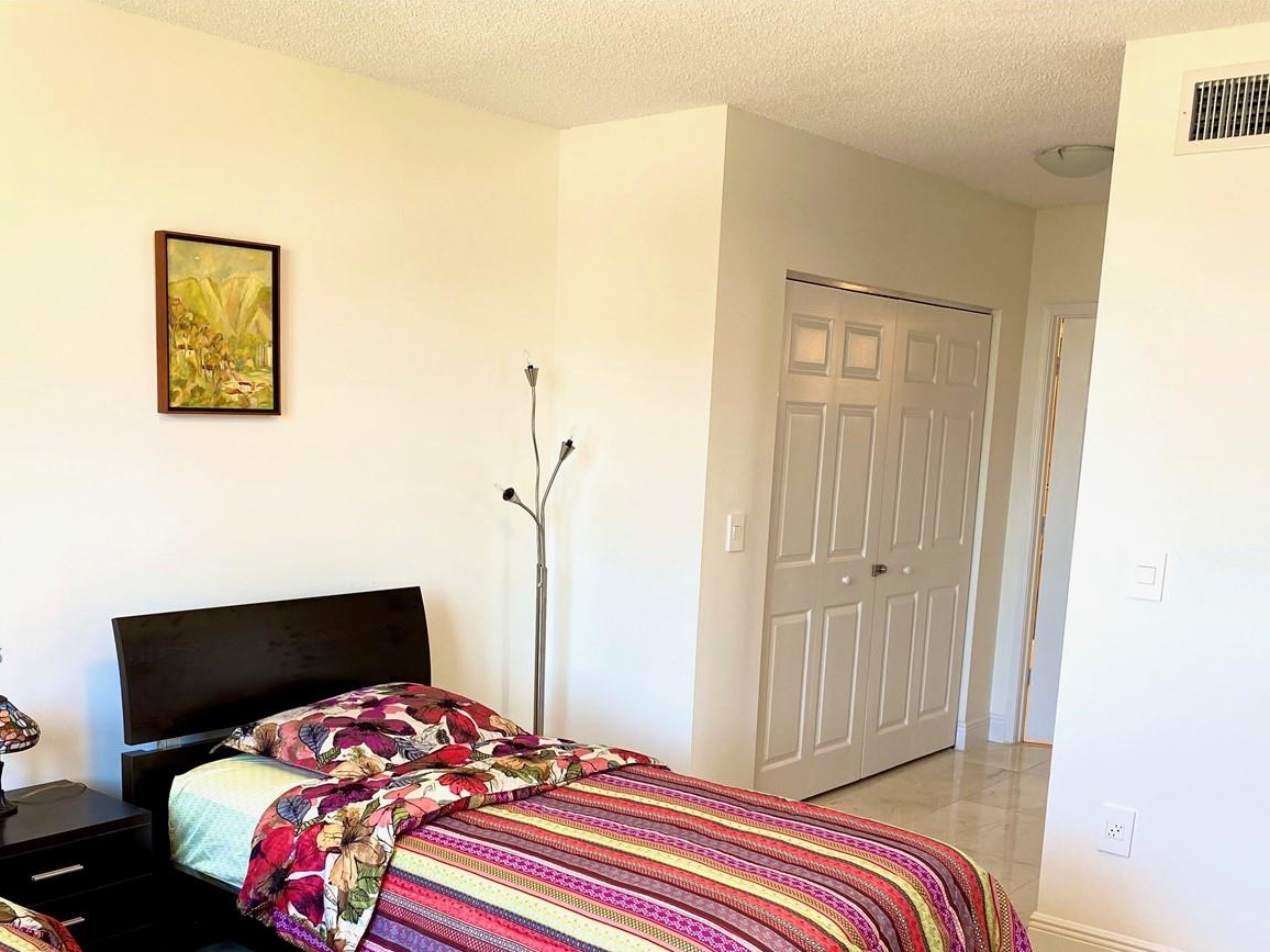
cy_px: 657
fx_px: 1321
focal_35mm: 36
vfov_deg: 39.1
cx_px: 528
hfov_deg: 51.1
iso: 80
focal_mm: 4.25
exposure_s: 1/60
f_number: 1.8
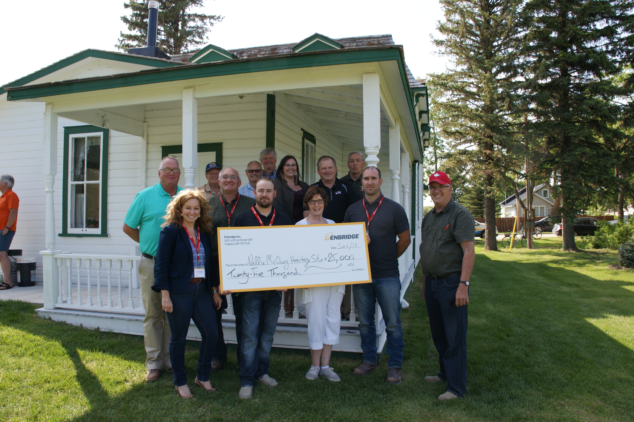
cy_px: 211
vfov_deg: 47.9
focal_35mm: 27
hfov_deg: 67.4
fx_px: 475
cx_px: 317
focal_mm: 18
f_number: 9
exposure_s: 1/80
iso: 100
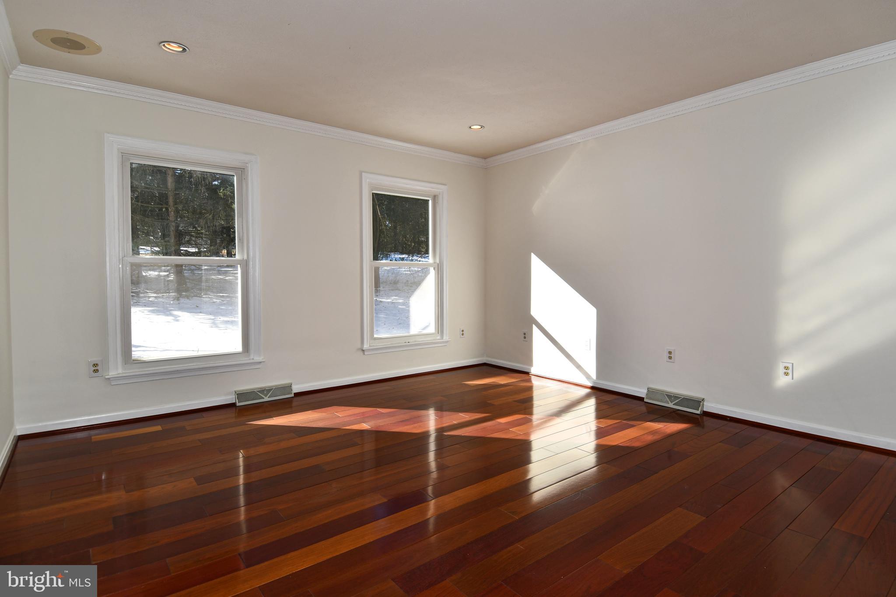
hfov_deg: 90.0
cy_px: 298
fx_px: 448
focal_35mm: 18
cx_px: 448
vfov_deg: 67.4
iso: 100
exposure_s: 1/160
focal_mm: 12
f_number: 5.6
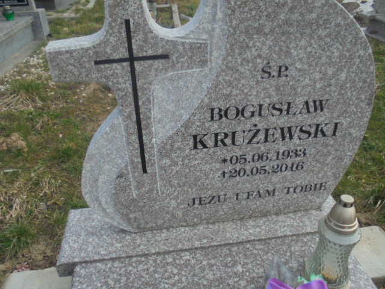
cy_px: 144
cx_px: 192
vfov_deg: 48.2
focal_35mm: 29
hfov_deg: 61.7
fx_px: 323
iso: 100
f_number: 3.7
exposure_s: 1/500
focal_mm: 5.3
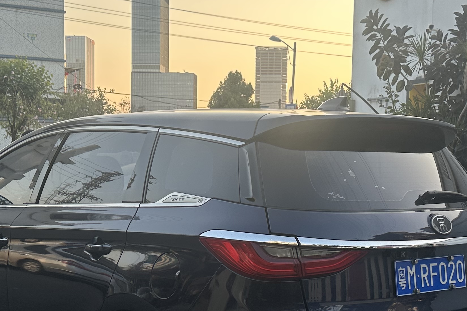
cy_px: 191
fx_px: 791
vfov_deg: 22.2
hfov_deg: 32.9
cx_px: 231
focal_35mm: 61
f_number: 1.78
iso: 80
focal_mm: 6.86
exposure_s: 1/773
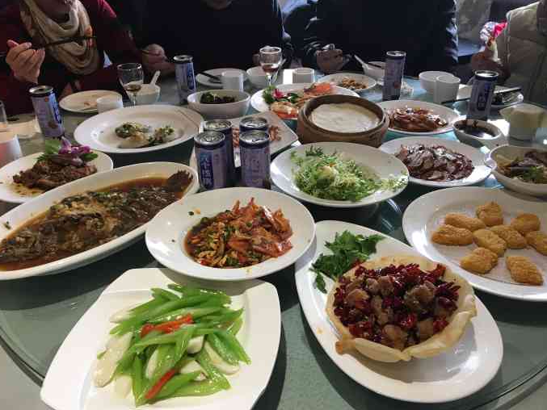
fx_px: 474
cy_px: 210
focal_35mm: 30
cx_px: 276
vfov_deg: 46.8
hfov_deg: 60.0
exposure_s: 1/33
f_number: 2.2
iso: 40
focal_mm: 4.15
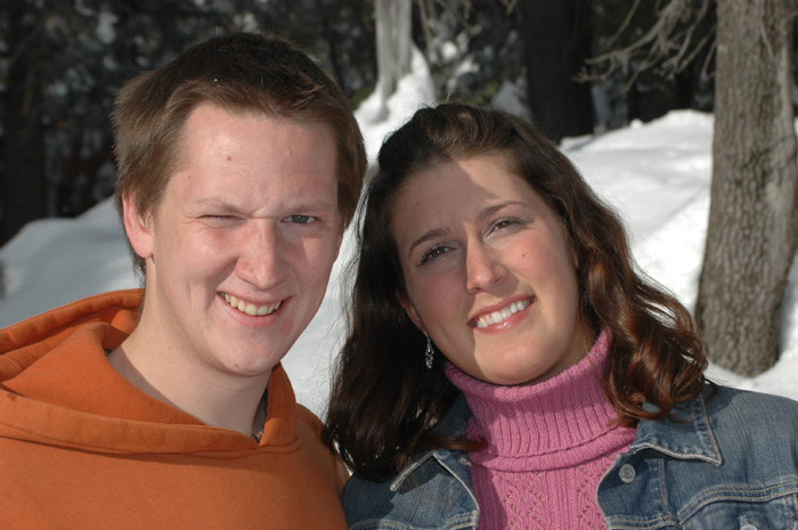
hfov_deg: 17.1
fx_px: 2657
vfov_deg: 11.4
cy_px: 265
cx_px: 399
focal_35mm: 120
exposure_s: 1/500
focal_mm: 80
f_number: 10
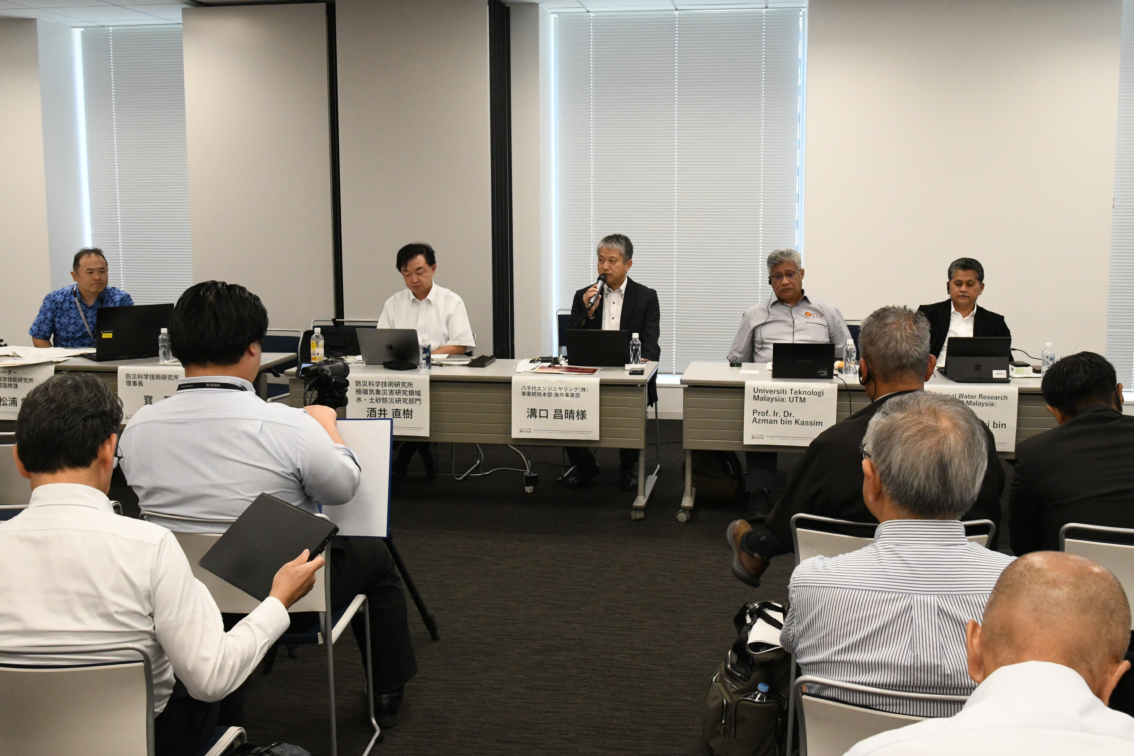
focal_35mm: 35
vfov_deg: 37.8
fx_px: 1102
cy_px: 345
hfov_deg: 54.4
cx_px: 608
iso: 6400
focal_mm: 30
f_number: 9
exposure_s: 1/200
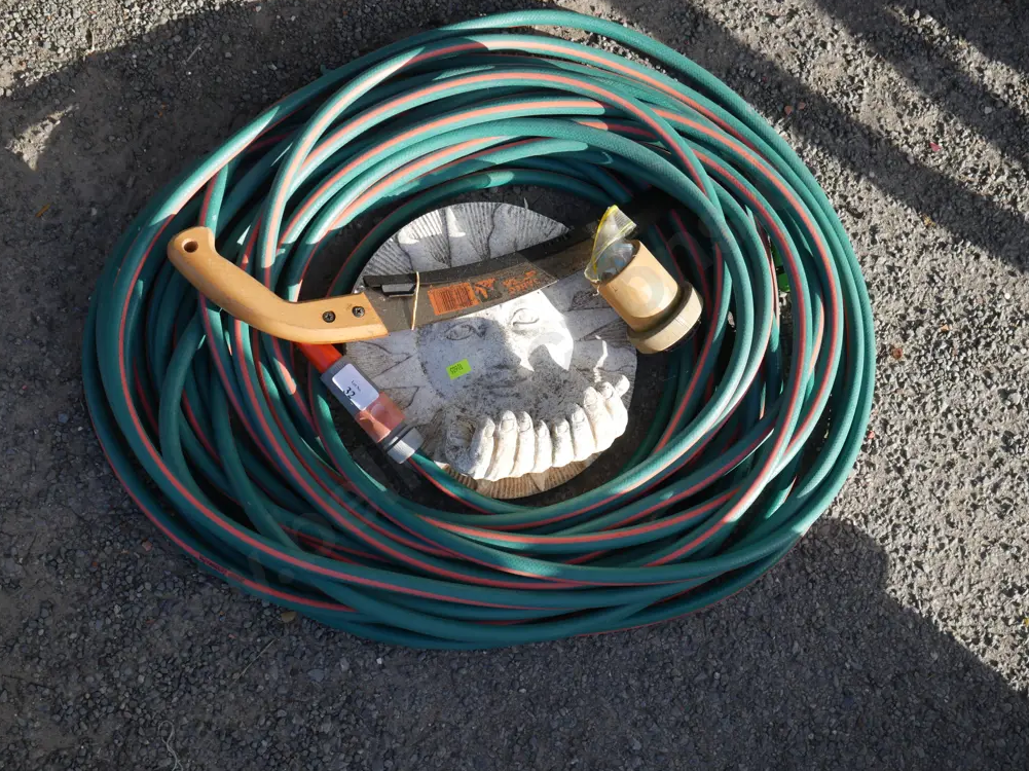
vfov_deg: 33.6
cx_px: 516
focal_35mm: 43
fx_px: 1278
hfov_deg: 43.9
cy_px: 382
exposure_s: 1/200
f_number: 7.1
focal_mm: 21
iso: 200
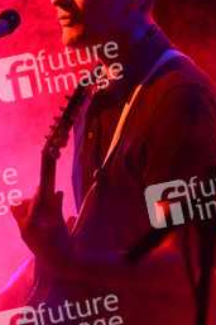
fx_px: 1334
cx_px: 95
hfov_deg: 9.3
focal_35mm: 148
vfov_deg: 13.9
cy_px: 135
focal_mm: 95
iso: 6400
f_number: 4.5
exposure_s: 1/400
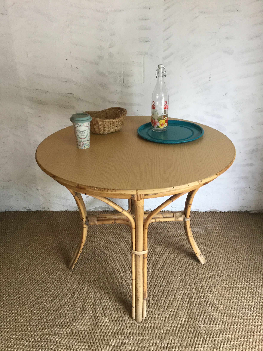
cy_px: 176
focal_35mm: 31
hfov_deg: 45.4
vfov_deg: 58.4
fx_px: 314
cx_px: 132
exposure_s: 1/33
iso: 100
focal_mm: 3.3
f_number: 2.4
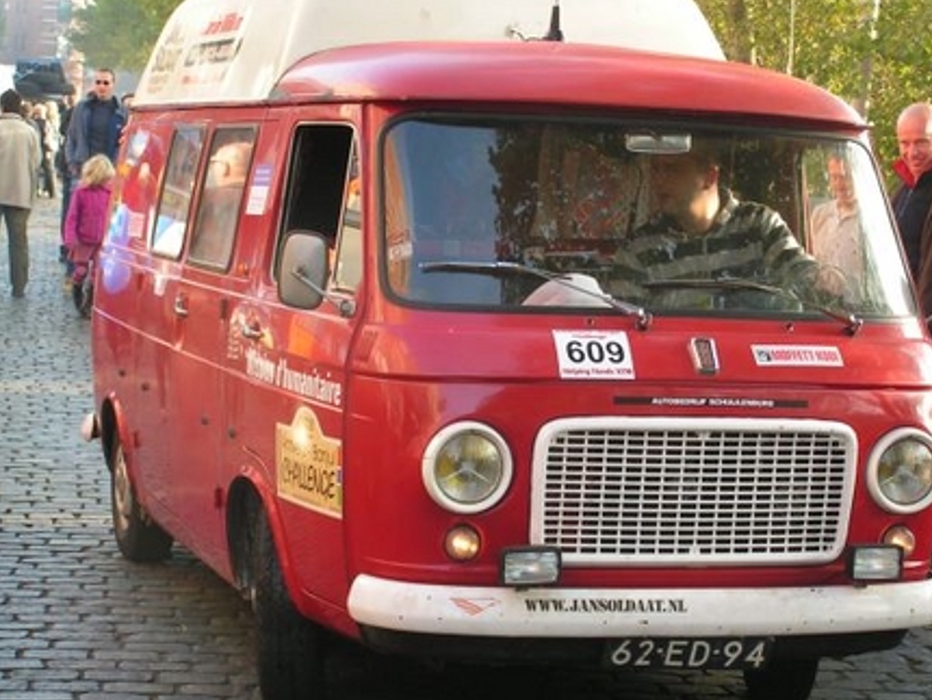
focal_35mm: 93
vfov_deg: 15.9
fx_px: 2505
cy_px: 341
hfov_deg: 21.1
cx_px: 527
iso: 50
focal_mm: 13.4
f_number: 3.2
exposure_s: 1/80
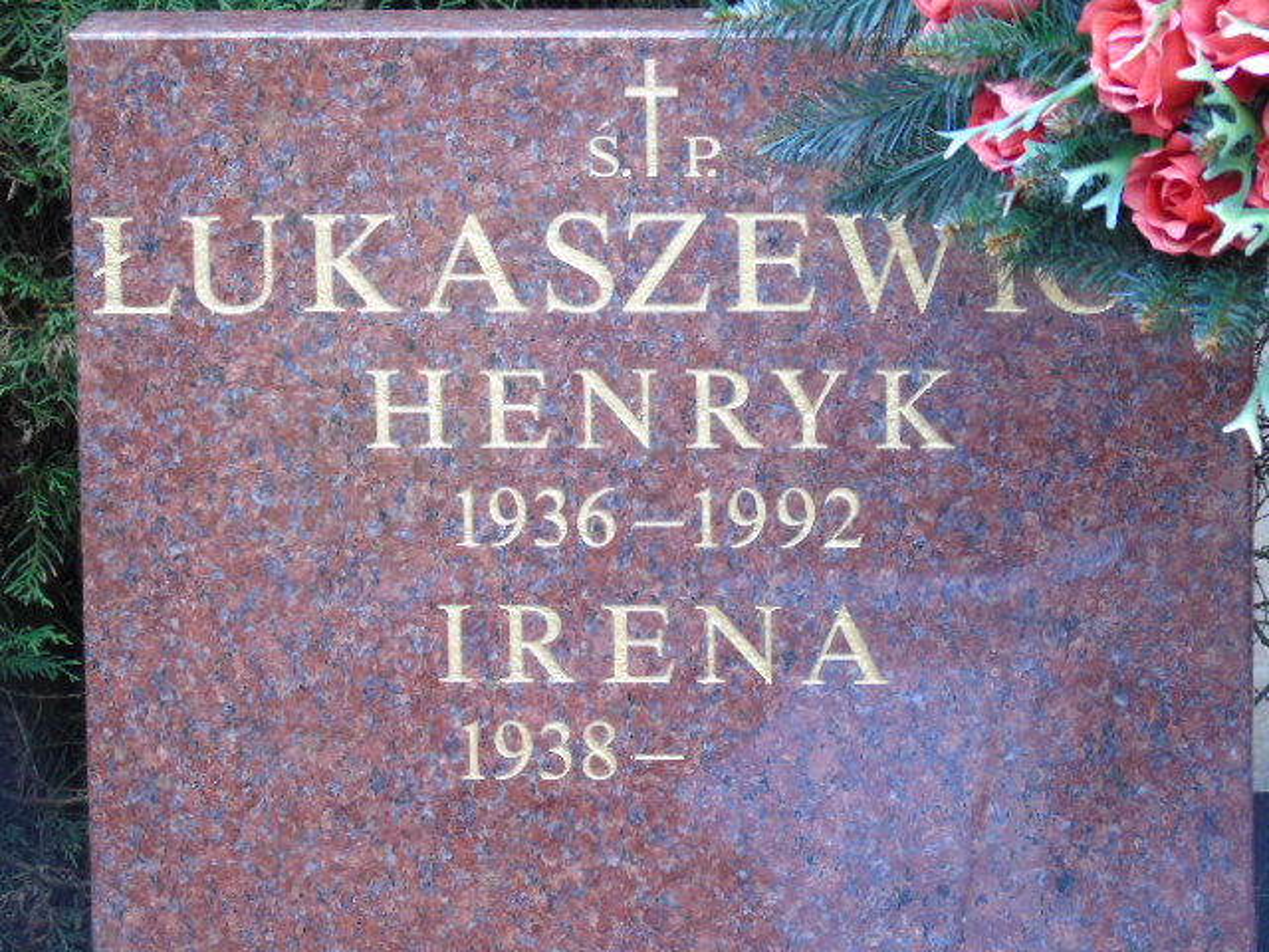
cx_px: 634
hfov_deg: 10.6
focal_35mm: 186
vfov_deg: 8.0
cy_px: 476
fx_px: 6819
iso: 400
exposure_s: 1/100
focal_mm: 33
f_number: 5
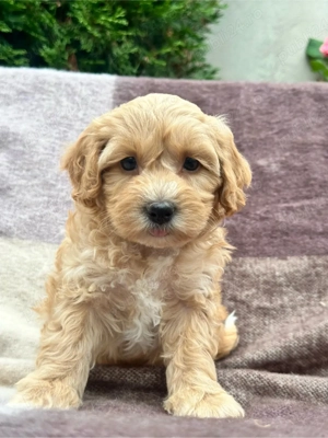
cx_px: 164
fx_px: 606
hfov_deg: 30.3
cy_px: 219
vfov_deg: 39.7
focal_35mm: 48
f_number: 1.78
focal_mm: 6.86
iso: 50
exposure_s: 1/159
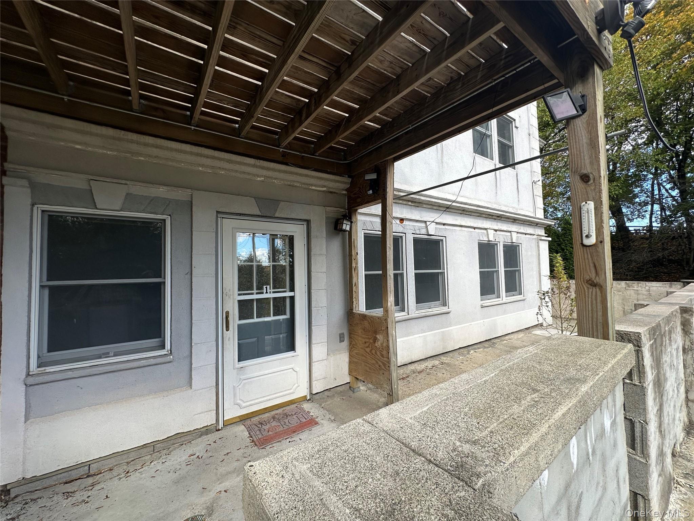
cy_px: 260
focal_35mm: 14
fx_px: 281
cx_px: 347
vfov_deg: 85.7
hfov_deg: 102.1
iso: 40
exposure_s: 1/463
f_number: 2.2
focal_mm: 2.22
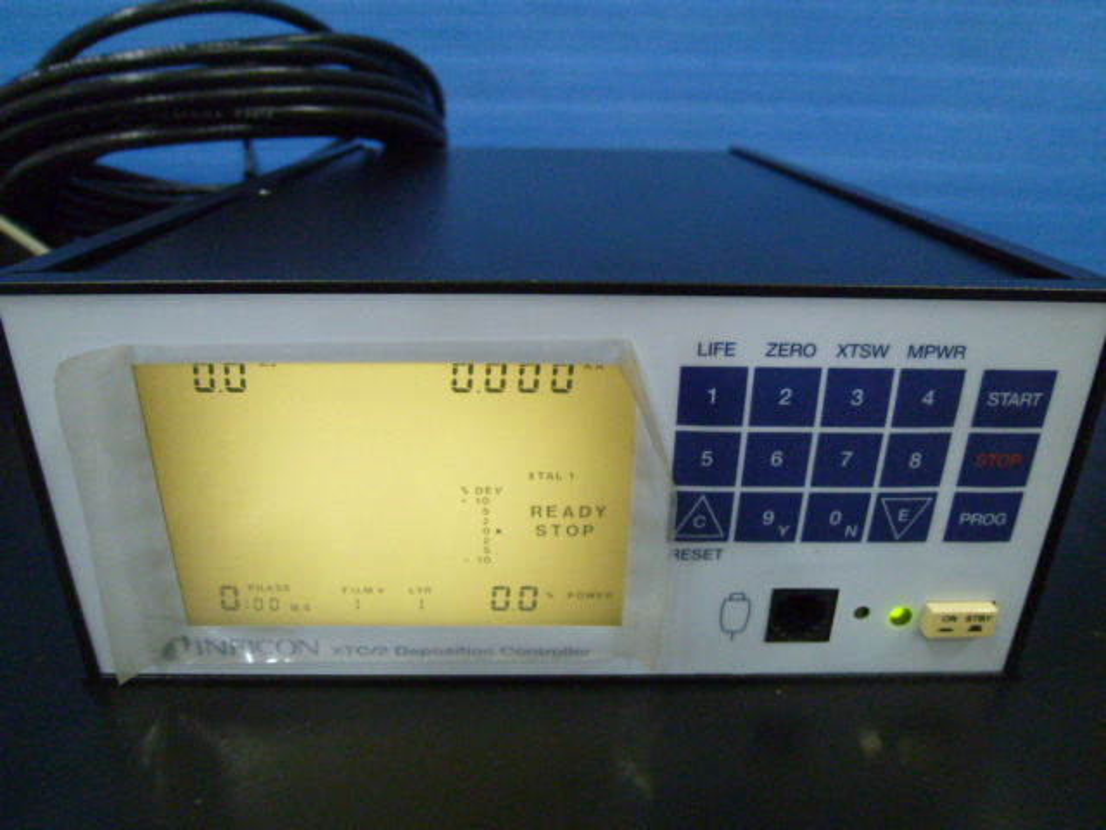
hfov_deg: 71.6
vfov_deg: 56.8
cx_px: 553
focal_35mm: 24
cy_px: 415
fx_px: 767
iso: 400
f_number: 2.2
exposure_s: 1/40
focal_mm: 4.3
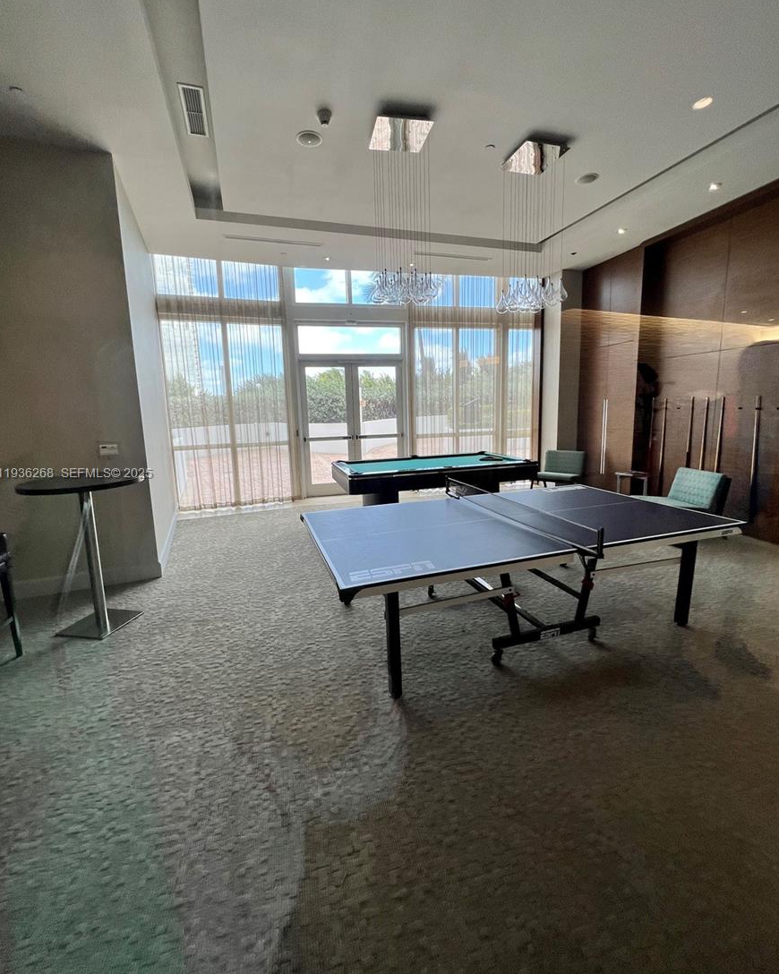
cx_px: 390
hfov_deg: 88.0
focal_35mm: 14
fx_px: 404
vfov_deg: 100.7
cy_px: 474
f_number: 1.8
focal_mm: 1.57
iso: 50
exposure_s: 1/122
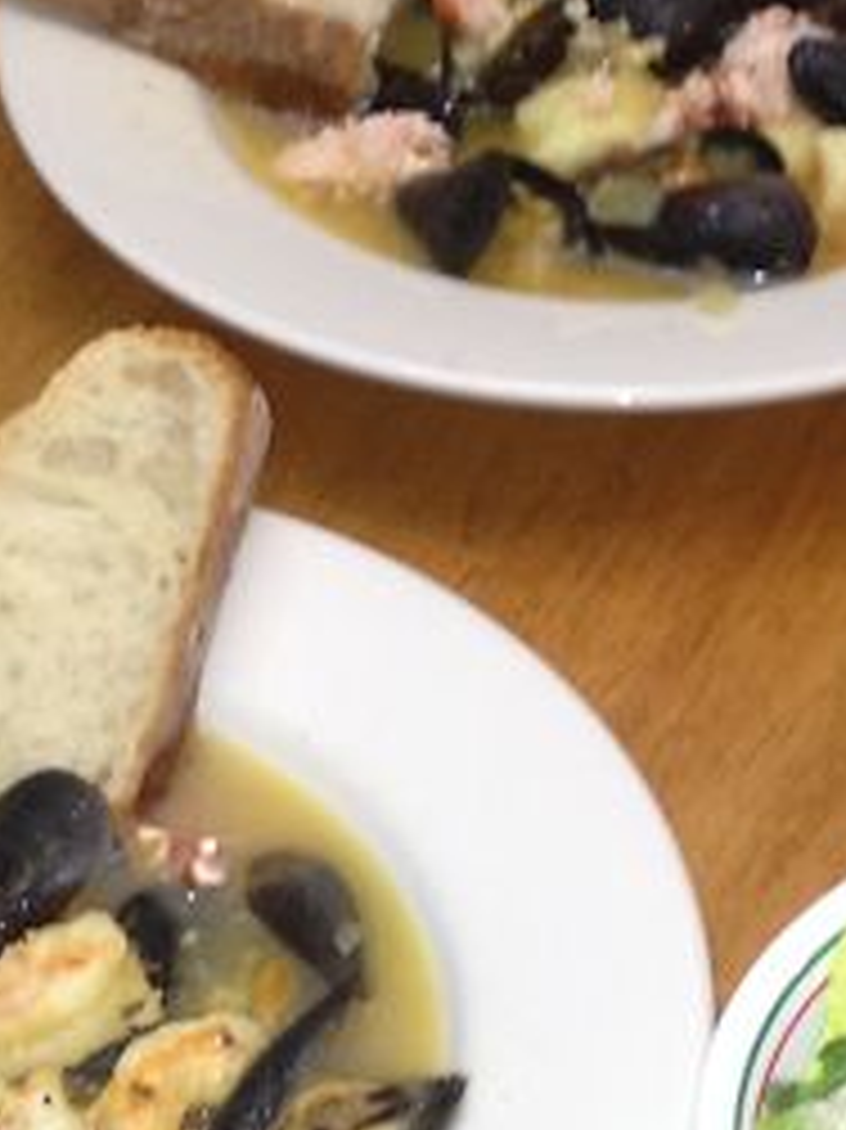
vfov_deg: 15.1
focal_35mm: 130
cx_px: 603
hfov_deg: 11.4
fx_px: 4240
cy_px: 754
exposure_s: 1/20
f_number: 2.4
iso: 100
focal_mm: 4.28
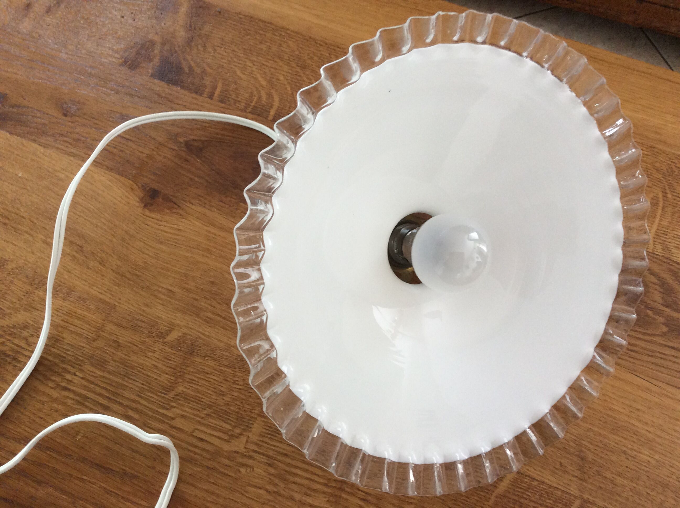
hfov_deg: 56.9
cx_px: 340
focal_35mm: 32
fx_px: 628
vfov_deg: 44.1
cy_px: 254
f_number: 2.4
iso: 100
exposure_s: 1/25
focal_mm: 3.3
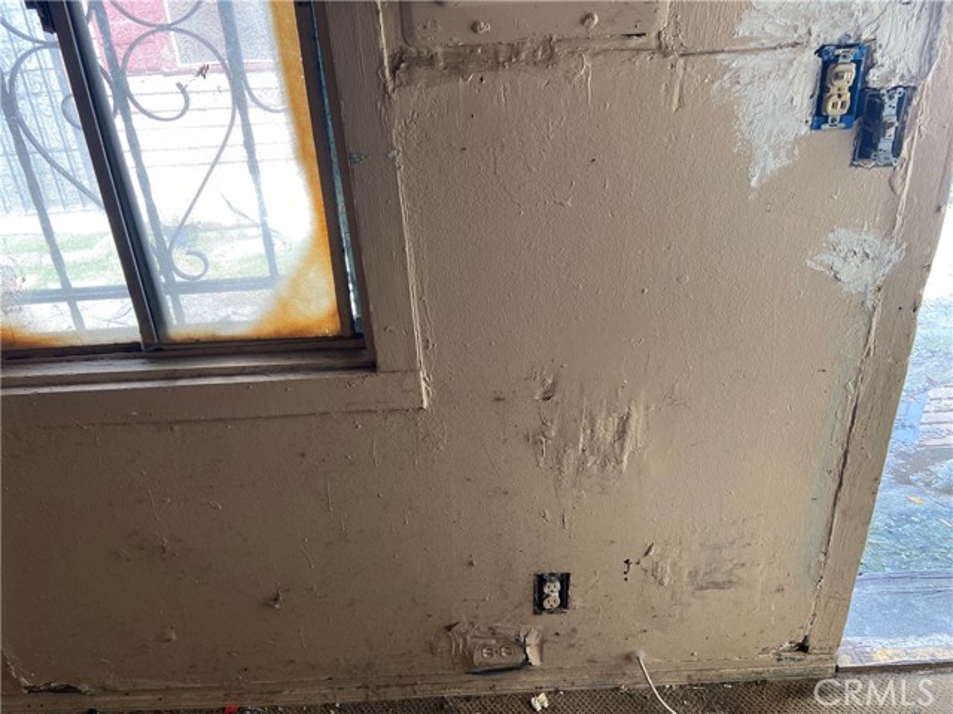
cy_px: 357
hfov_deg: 67.3
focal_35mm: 26
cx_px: 476
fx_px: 716
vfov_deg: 53.1
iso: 100
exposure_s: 1/122
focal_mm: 4.25
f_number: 1.8
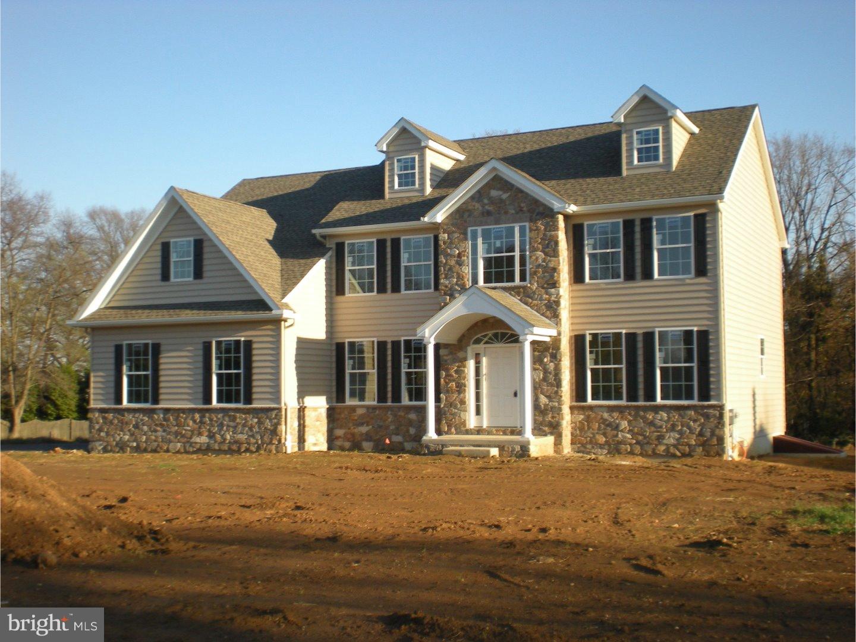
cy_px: 321
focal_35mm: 44
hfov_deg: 42.9
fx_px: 1088
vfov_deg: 32.9
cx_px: 428
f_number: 4.9
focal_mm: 7.4
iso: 89
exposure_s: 1/256
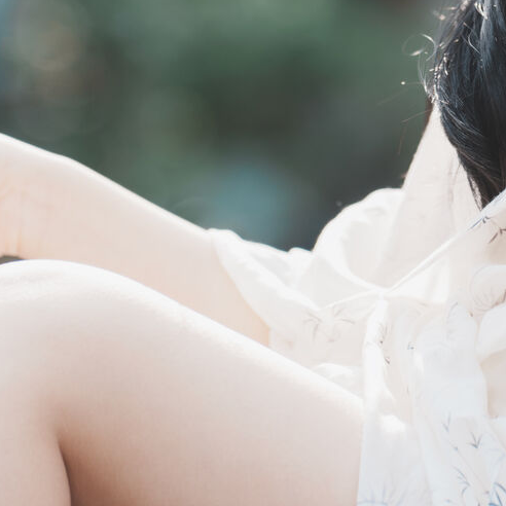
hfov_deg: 3.8
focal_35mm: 466
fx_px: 7707
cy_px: 74
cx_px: 491
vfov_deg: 3.8
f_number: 2.8
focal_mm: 150
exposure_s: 1/160
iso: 125
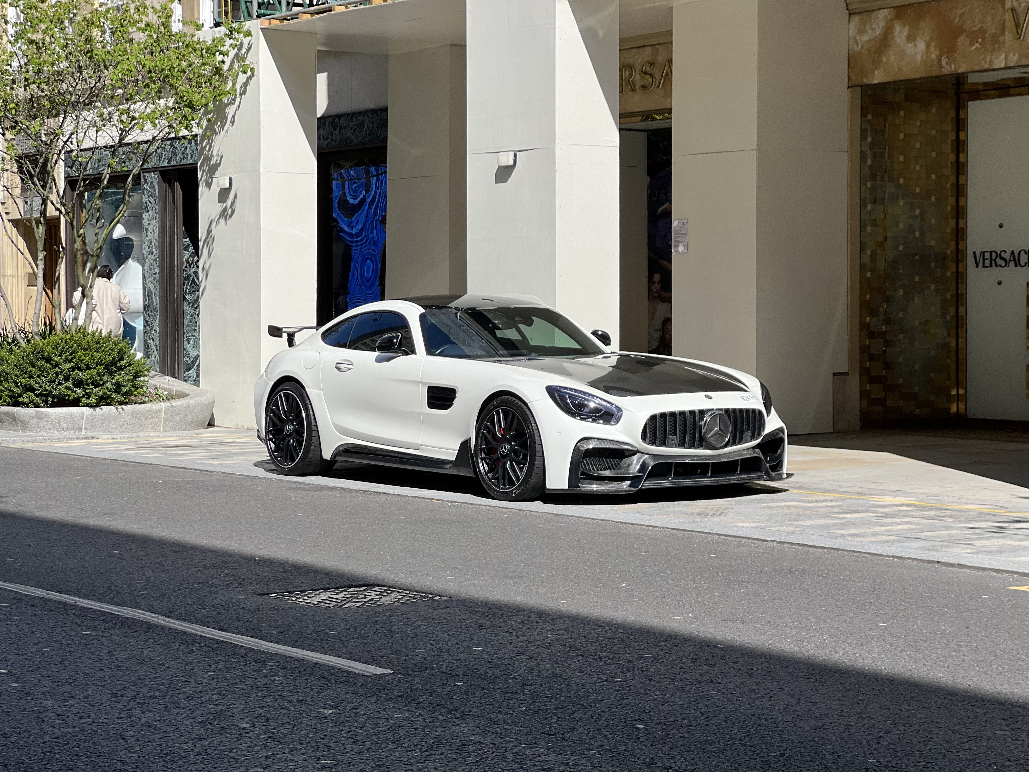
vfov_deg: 19.1
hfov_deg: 25.3
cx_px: 514
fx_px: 2289
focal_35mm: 77
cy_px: 386
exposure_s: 1/968
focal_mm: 9
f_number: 2.8
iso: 32
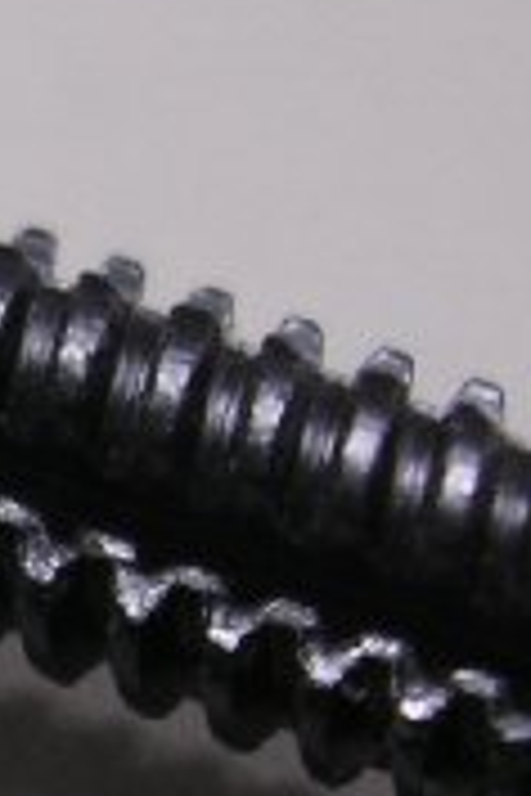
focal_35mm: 179
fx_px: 3960
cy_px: 706
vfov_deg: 11.4
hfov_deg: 7.4
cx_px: -544
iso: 100
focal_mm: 5.8
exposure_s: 1/4.1
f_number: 2.8
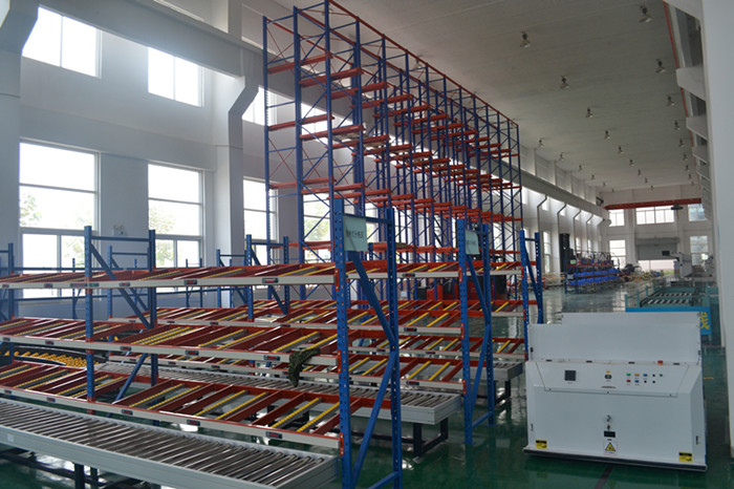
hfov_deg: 67.4
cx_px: 367
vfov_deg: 47.9
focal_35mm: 27
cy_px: 244
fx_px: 550
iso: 360
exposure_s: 1/125
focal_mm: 18
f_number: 5.6
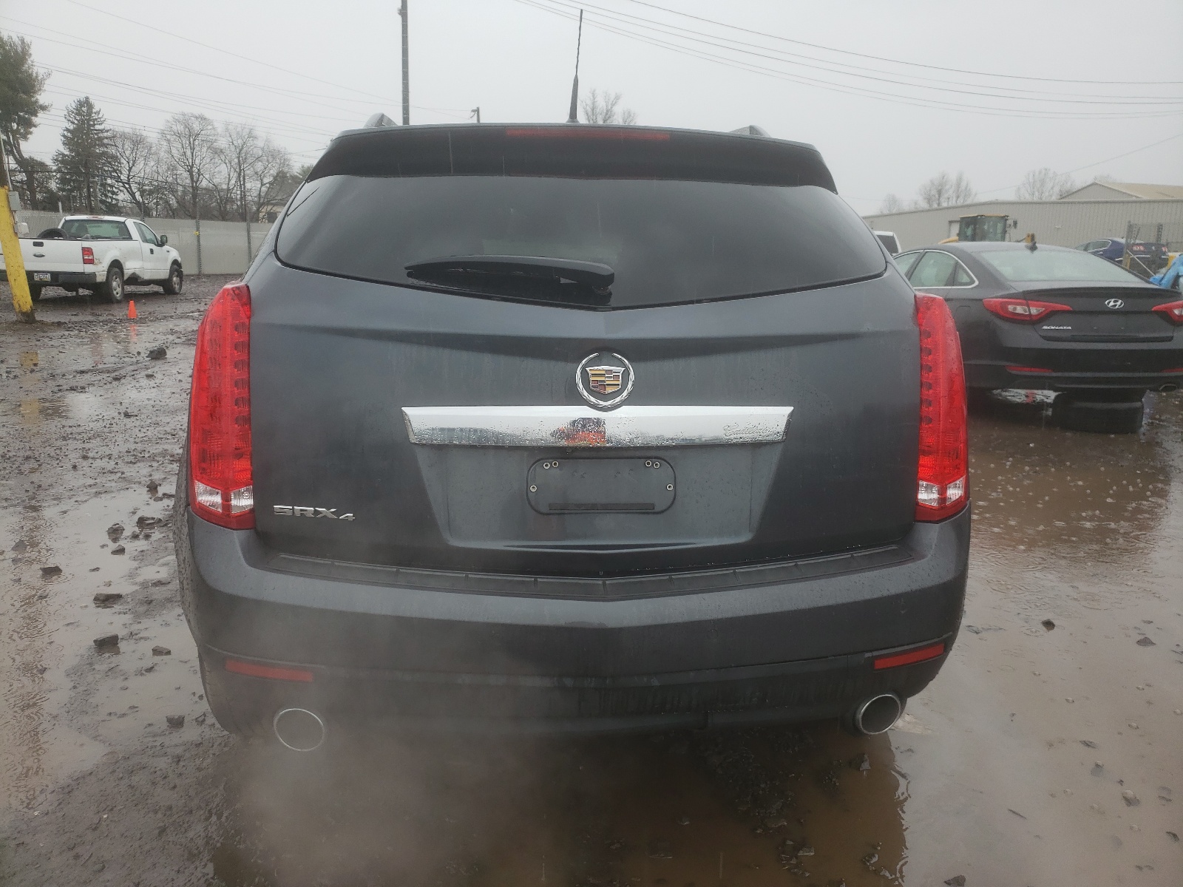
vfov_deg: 53.1
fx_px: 889
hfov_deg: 67.3
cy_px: 444
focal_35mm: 26
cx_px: 592
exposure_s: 1/192
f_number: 1.5
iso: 50
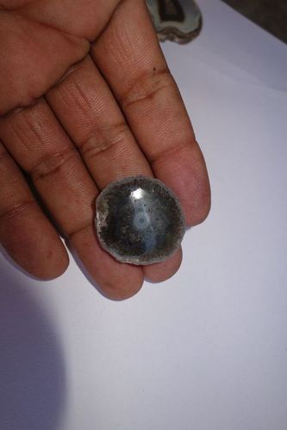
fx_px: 335
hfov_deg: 46.4
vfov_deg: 65.5
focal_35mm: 28
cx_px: 144
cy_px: 215
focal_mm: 10.4
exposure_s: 1/250
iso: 125
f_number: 3.2
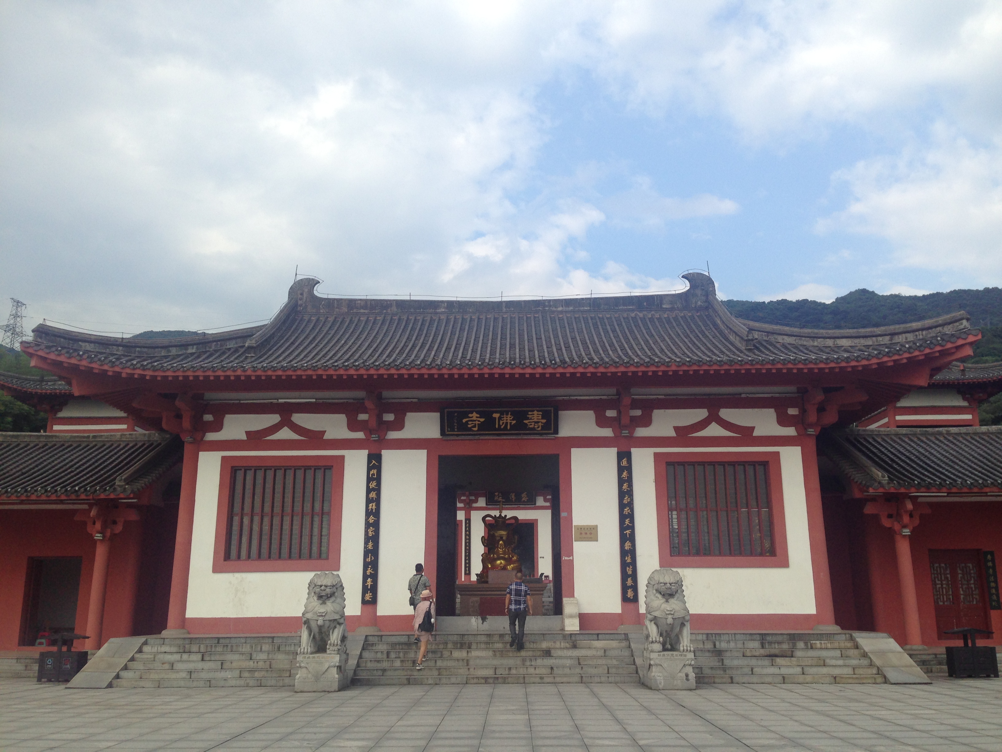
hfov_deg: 55.4
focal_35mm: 33
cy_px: 376
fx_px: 955
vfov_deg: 42.9
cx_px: 501
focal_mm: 4.12
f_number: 2.4
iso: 50
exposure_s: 1/763
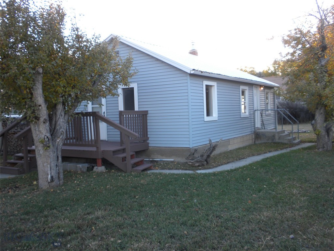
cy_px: 126
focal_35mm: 37
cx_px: 167
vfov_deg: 38.7
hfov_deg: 50.1
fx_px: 357
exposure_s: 1/60
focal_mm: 6.6
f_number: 3.5
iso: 68
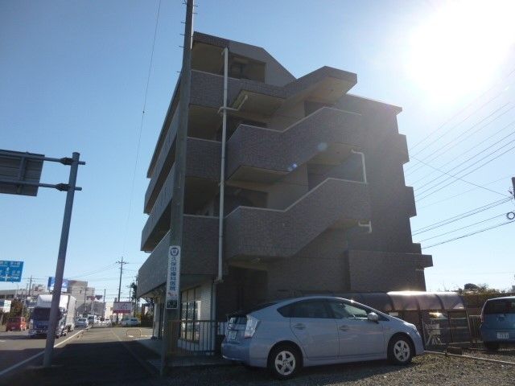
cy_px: 193
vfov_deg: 54.9
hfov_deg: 69.4
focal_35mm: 25
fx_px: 372
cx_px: 258
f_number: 3.1
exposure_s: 1/1000
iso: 100
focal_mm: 4.5
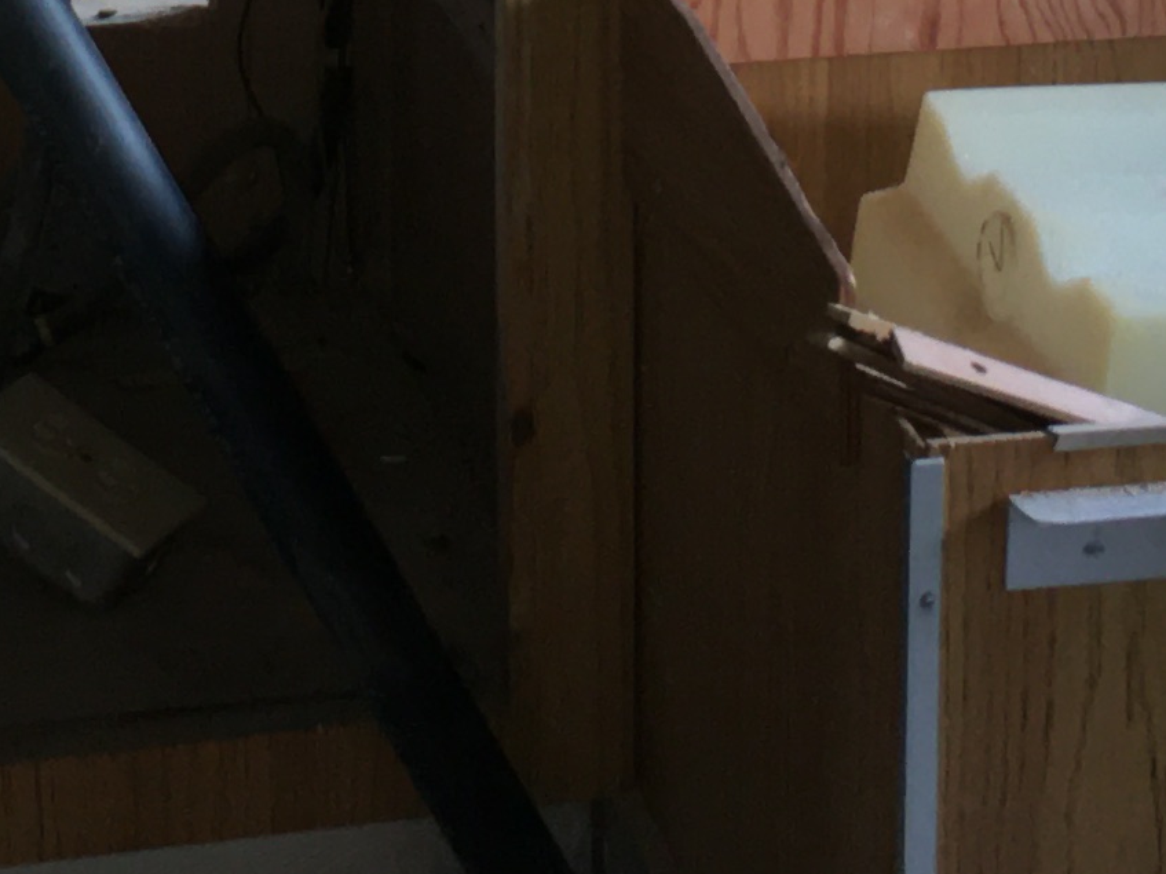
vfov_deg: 10.1
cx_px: 391
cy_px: -724
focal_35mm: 138
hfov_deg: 14.3
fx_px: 4648
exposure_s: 1/30
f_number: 2.2
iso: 50
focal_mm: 4.15
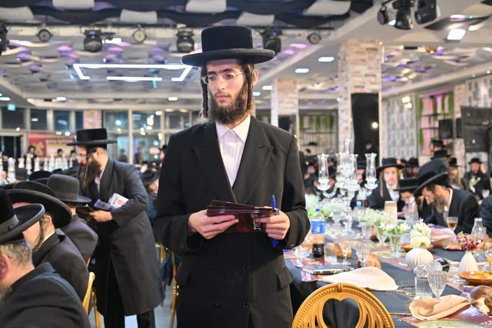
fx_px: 656
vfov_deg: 28.1
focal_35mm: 48
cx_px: 246
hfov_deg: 41.1
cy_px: 164
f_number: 4
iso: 640
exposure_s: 1/160
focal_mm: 48
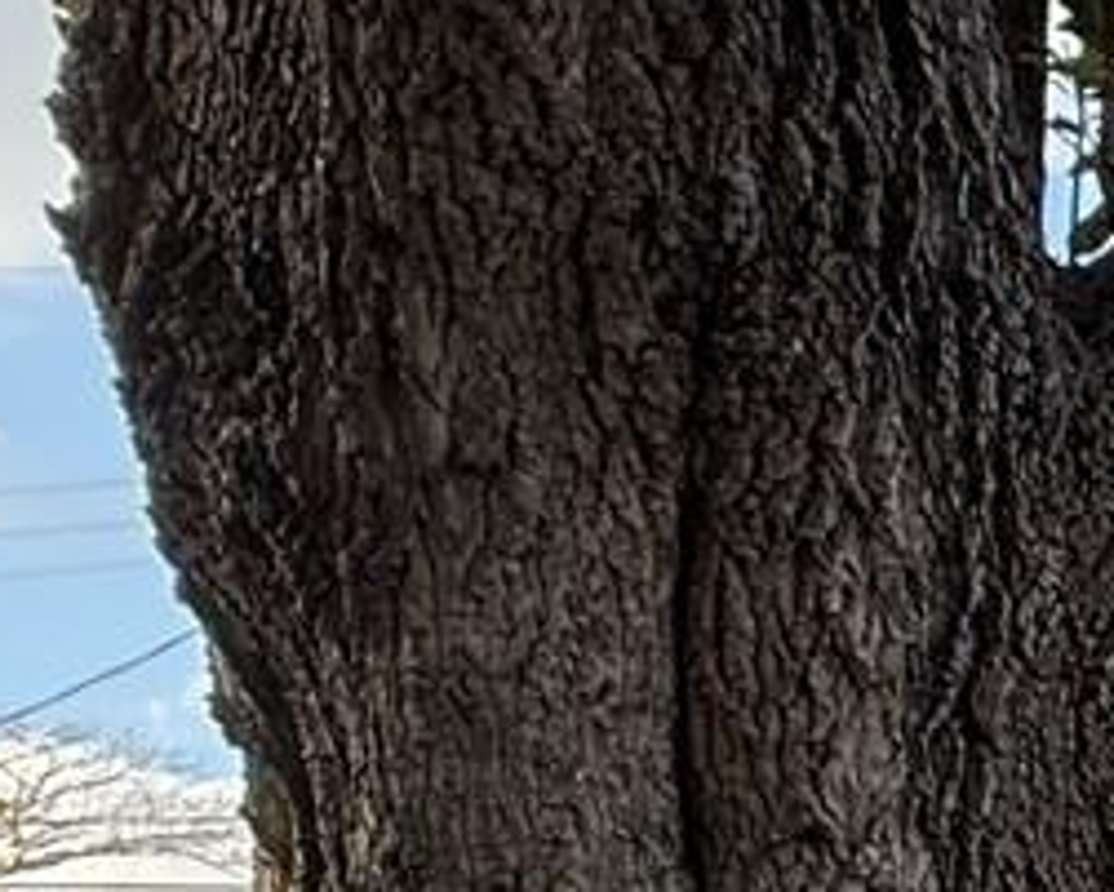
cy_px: 1544
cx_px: 2494
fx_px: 2870
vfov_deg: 15.5
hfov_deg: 15.3
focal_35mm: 87
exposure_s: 1/296
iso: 64
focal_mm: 2.22
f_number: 2.2
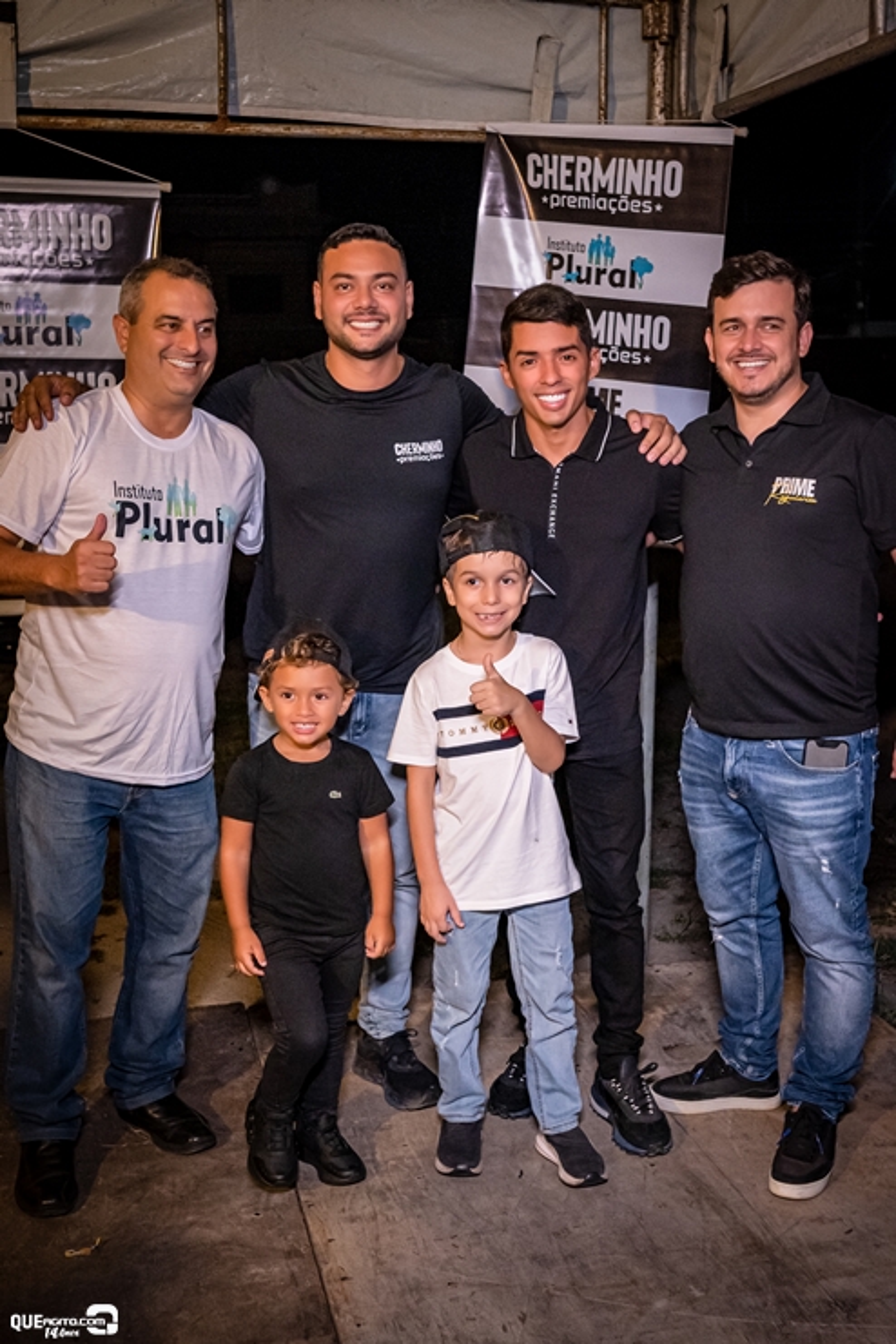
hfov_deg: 36.9
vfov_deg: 53.1
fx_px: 1344
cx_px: 448
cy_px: 672
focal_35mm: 36
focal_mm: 24
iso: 2500
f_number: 2.8
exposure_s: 1/320
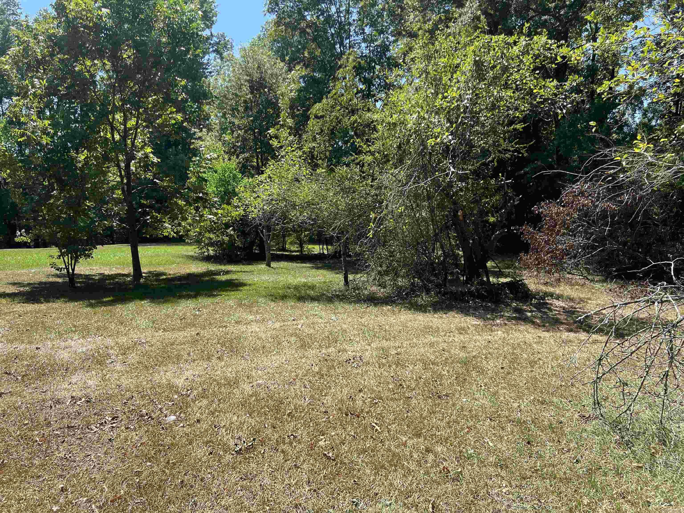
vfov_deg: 53.1
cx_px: 342
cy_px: 256
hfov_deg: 67.3
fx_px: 514
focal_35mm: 26
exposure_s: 1/1645
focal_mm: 5.7
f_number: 1.5
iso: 50
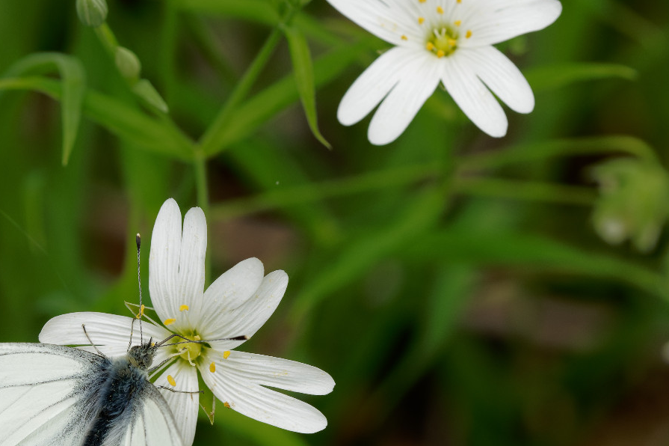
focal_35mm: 206
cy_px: 323
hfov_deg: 10.0
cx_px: 284
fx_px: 3827
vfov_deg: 6.7
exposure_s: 1/800
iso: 800
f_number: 8
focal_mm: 90
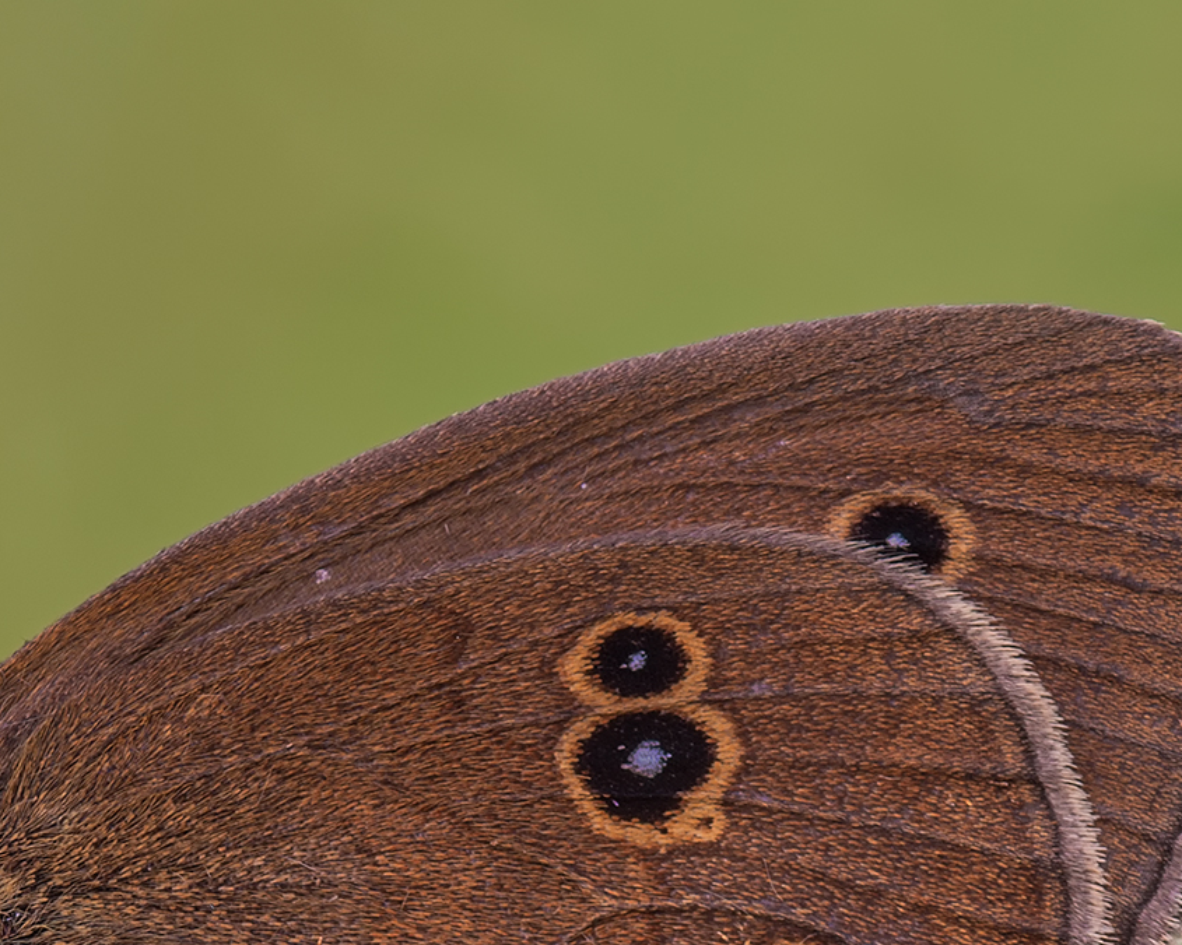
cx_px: 178
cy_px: 794
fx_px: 11020
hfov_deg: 6.1
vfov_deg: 4.9
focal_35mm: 315
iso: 100
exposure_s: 1/10
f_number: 13
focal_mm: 105
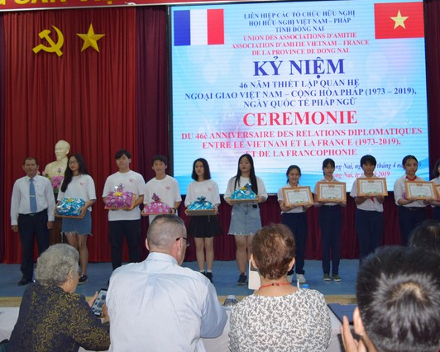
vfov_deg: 47.1
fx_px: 404
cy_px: 179
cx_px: 256
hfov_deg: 56.9
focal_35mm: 31
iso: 400
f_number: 3.5
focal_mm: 18
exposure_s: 1/50
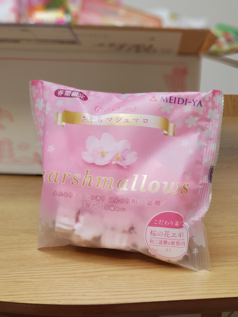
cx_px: 119
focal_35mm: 52
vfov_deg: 36.8
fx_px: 477
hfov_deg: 28.0
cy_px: 158
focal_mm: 6
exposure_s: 1/50
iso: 32
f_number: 2.4
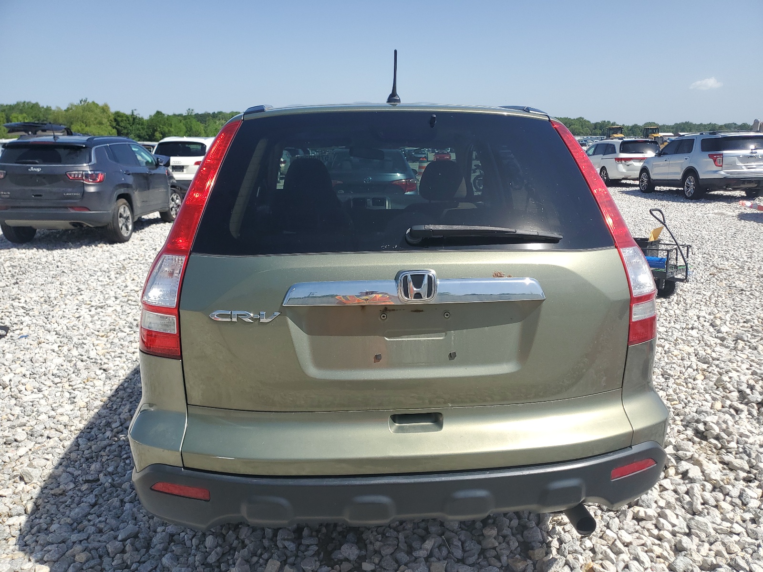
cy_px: 286
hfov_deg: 67.3
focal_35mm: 26
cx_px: 382
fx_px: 573
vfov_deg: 53.1
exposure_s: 1/3333
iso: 50
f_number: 1.5
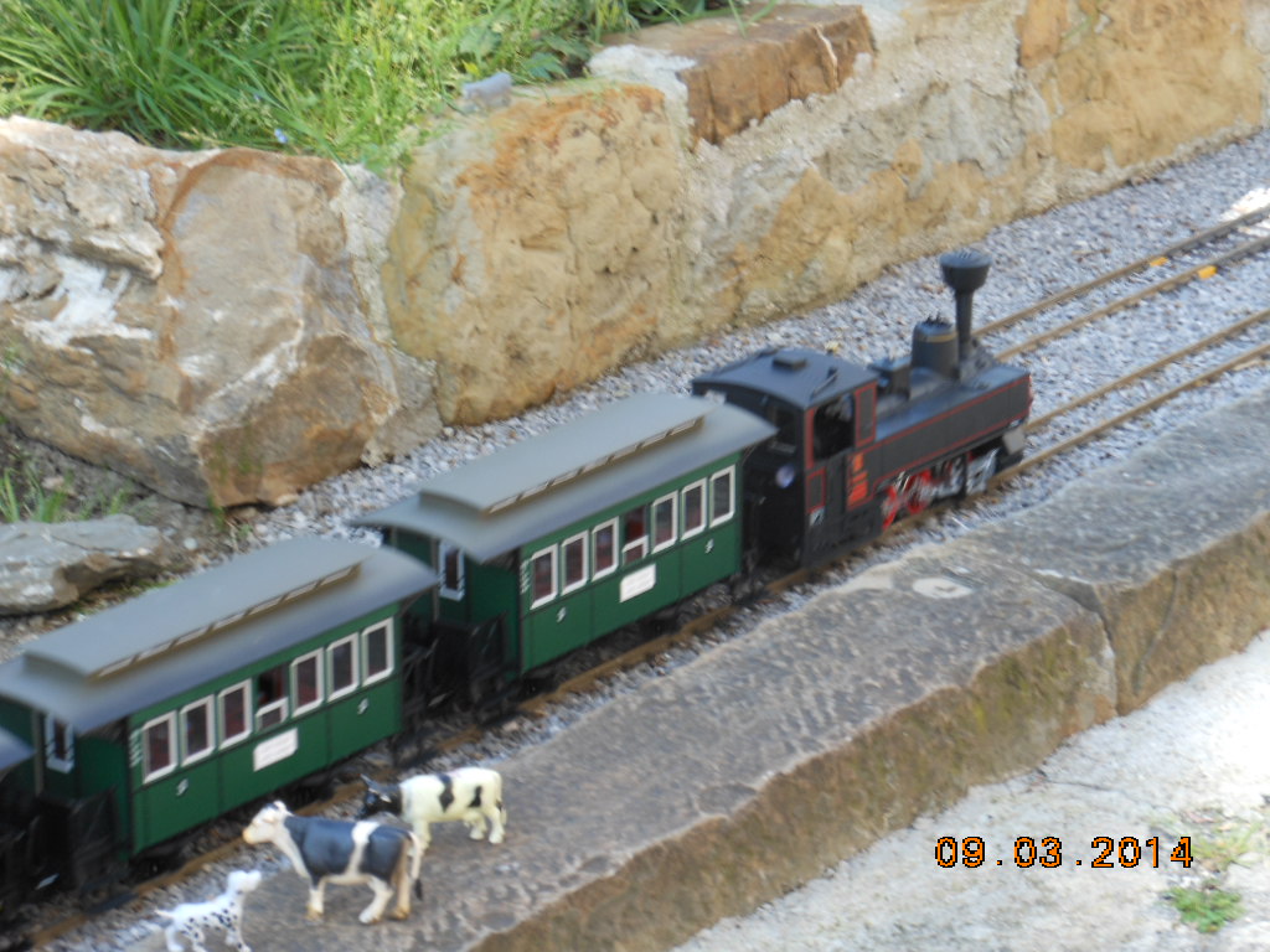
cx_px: 635
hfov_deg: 15.5
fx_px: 4659
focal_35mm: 127
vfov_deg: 11.7
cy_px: 476
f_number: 5
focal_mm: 22.6
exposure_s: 1/50
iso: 80
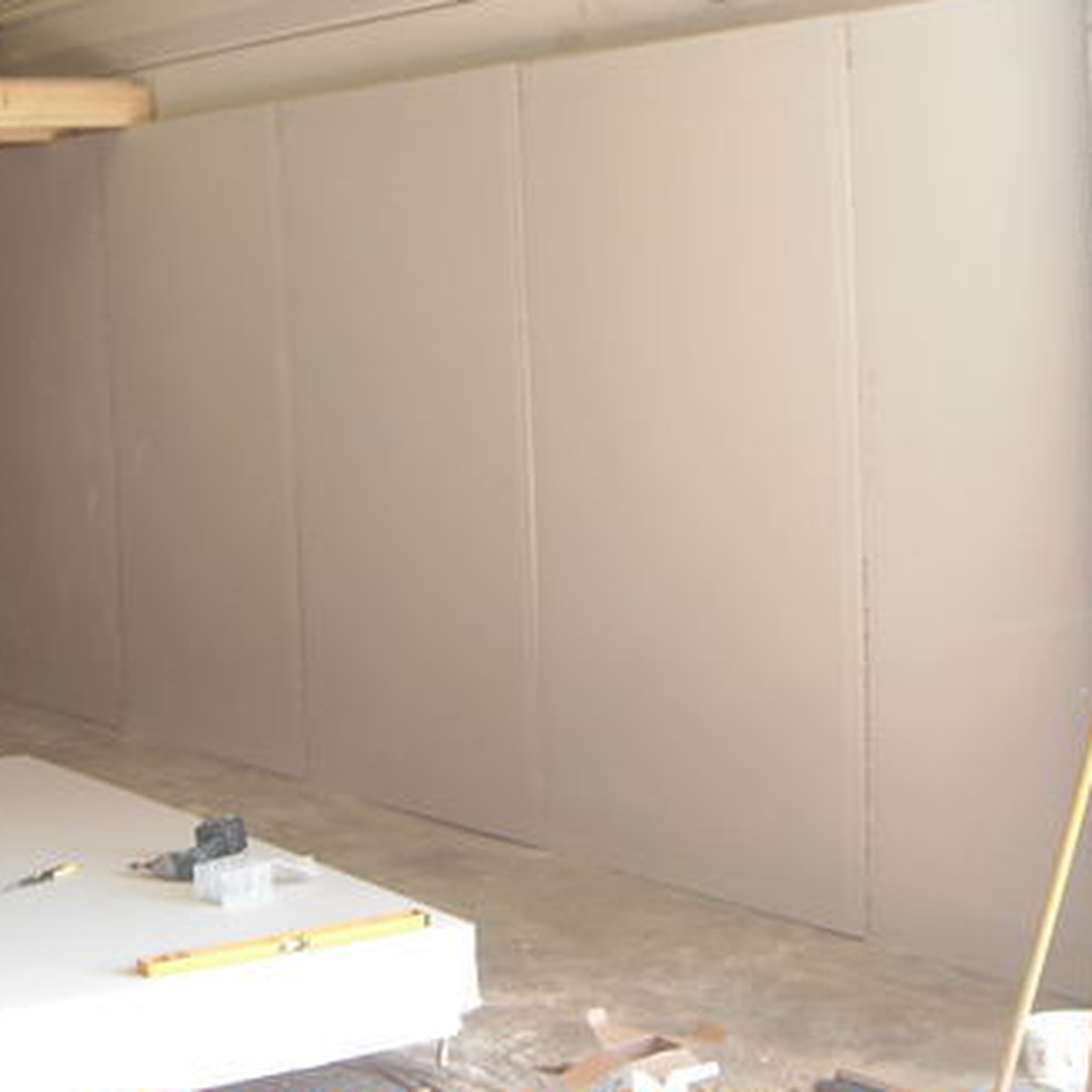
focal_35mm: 64
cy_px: 421
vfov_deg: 26.8
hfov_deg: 26.1
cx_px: 137
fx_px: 2284
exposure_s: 1/30
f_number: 2.7
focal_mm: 6.2
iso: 100
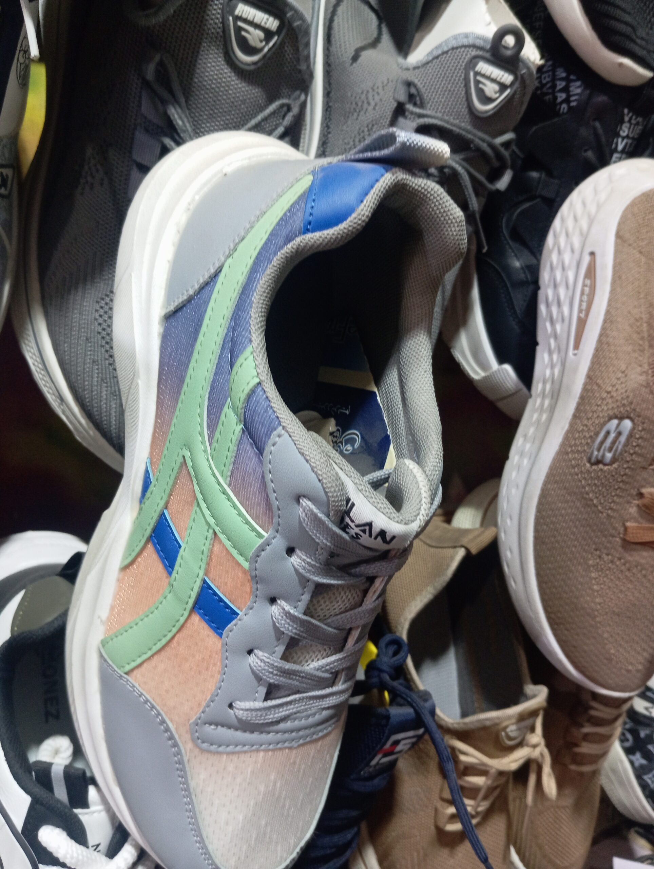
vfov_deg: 63.4
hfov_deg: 49.9
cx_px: 327
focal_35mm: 28
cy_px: 434
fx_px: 703
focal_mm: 4.22
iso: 717
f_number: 1.8
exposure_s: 1/33.3
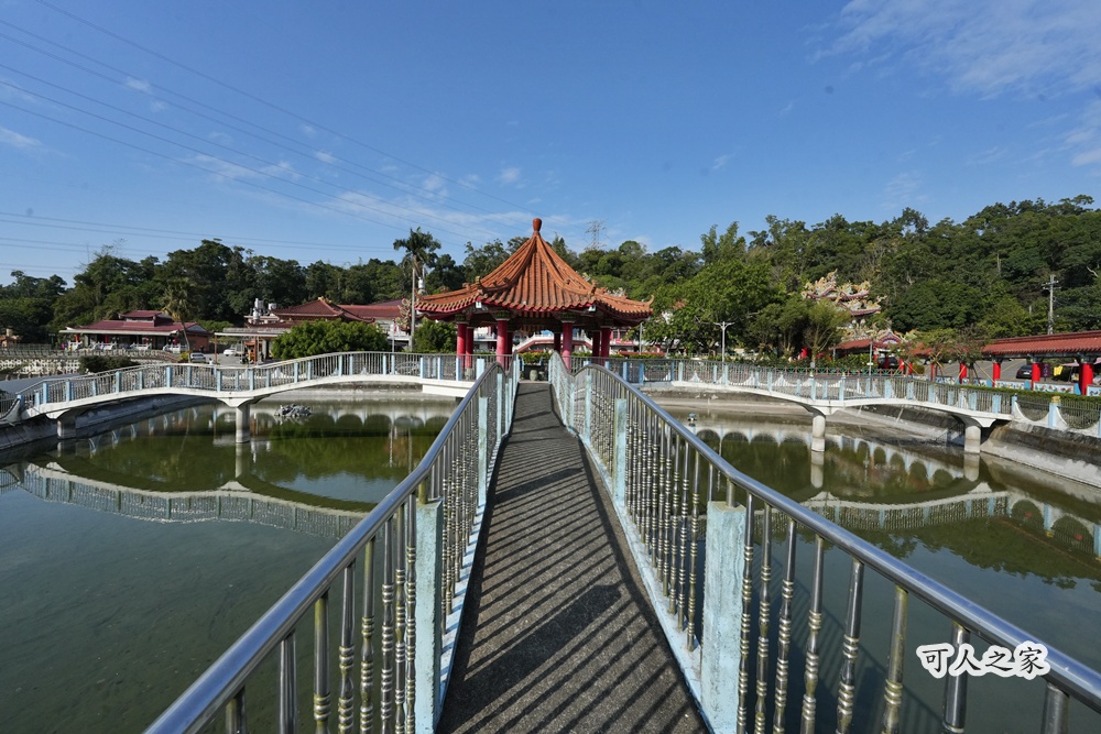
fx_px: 428
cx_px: 550
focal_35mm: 14
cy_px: 367
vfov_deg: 81.2
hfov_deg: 104.2
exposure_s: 1/4000
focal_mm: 14
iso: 2000
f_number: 11
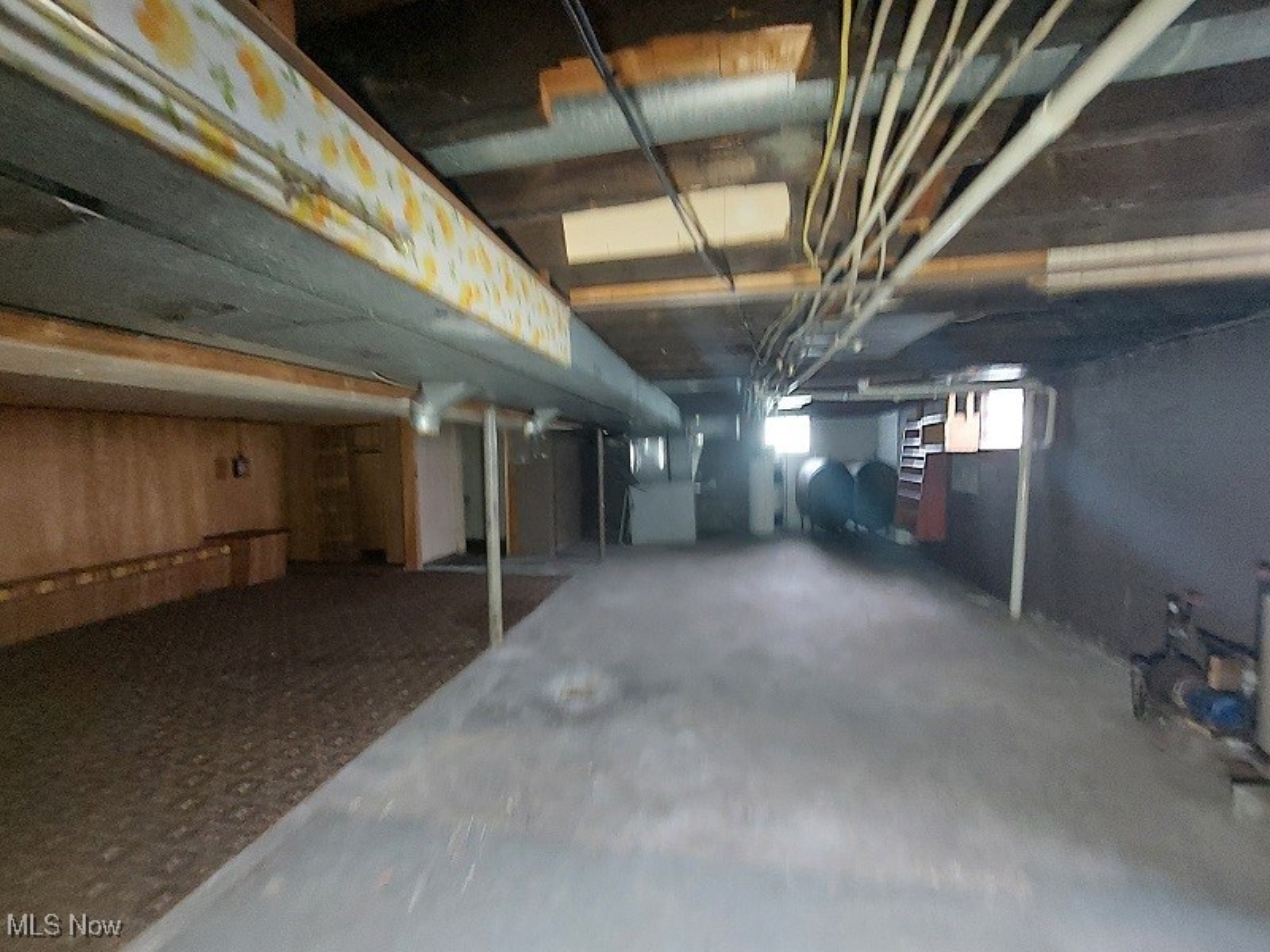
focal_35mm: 13
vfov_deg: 89.9
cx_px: 635
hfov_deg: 106.2
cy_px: 476
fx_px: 477
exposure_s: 1/24
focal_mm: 1.74
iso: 640
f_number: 2.2
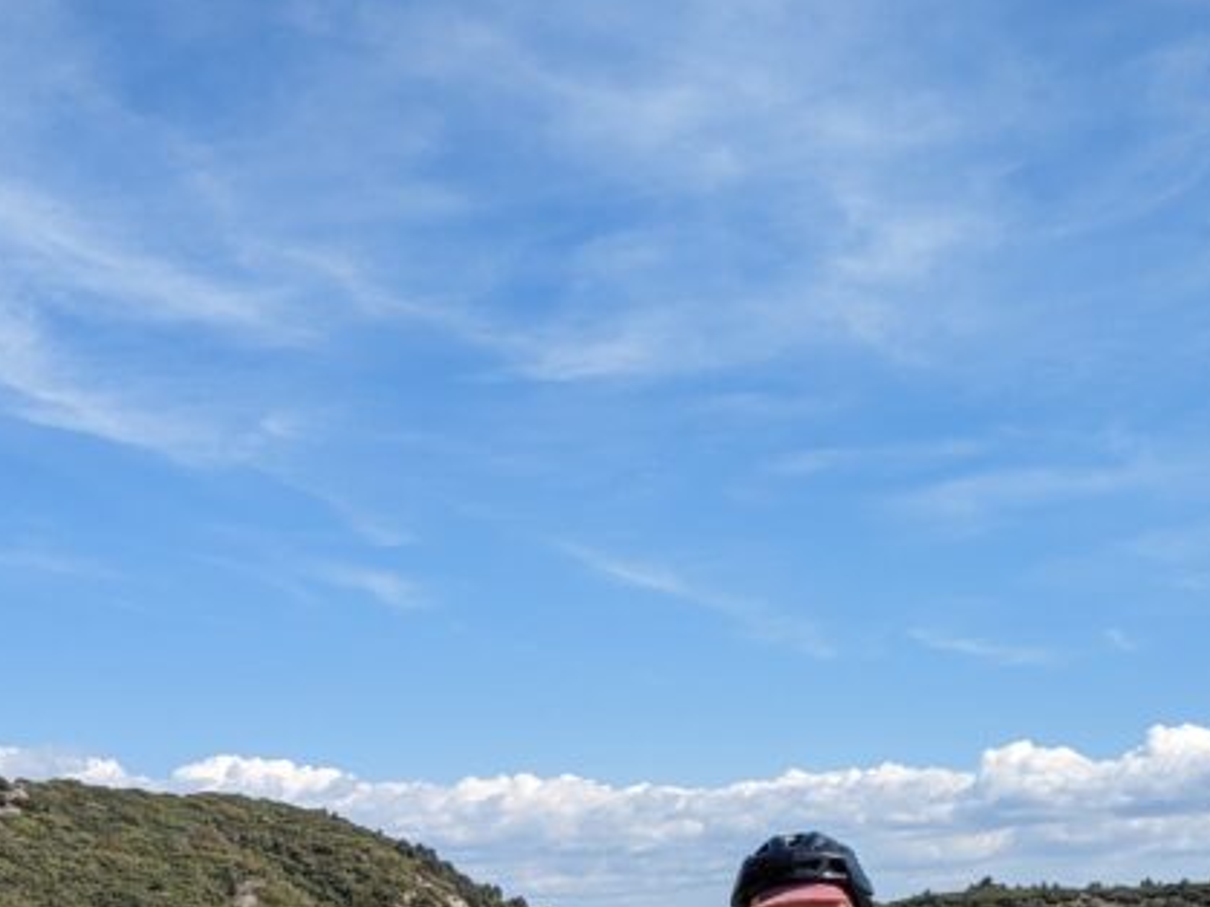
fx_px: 2306
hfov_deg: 29.3
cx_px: 445
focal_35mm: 66
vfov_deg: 20.7
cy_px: 1101
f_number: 1.73
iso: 68
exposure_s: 1/3344
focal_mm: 4.38
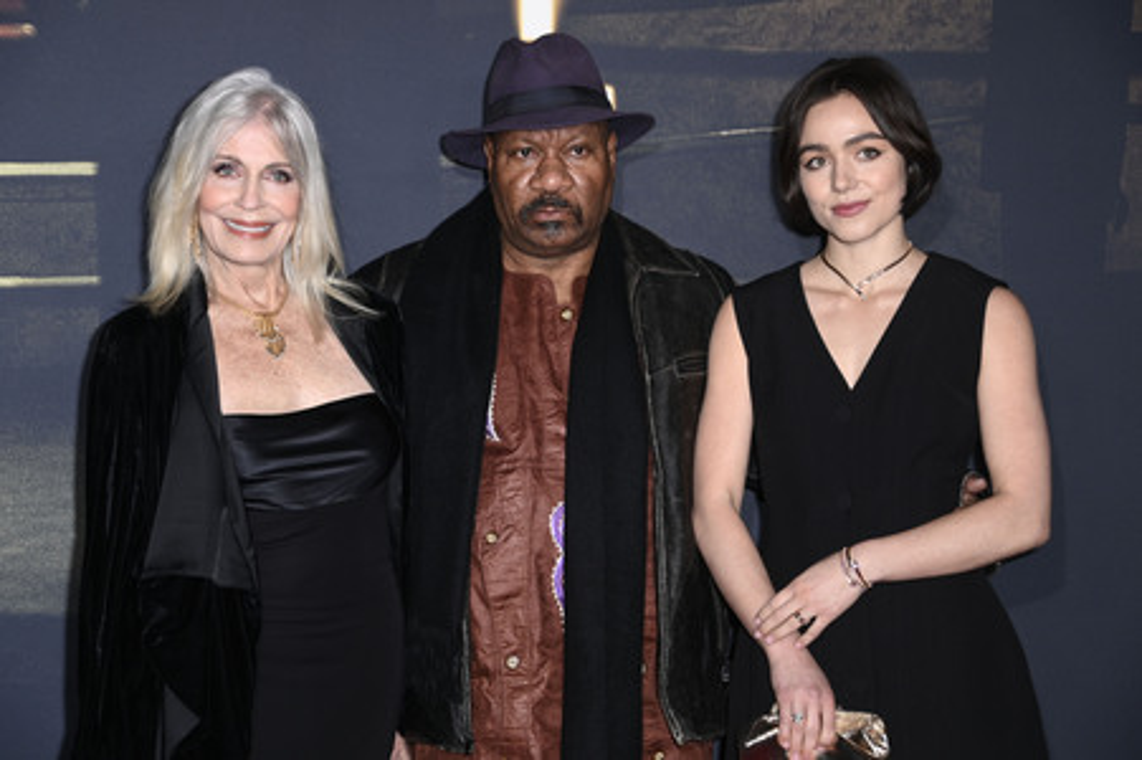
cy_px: 380
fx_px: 2694
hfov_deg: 23.9
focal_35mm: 85
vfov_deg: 16.0
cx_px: 571
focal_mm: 85
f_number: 5.6
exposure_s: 1/200
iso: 640
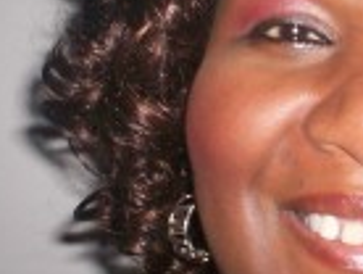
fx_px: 1229
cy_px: 65
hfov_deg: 16.4
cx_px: 366
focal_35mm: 117
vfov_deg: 12.7
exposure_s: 1/60
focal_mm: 6
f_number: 4.5
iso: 140
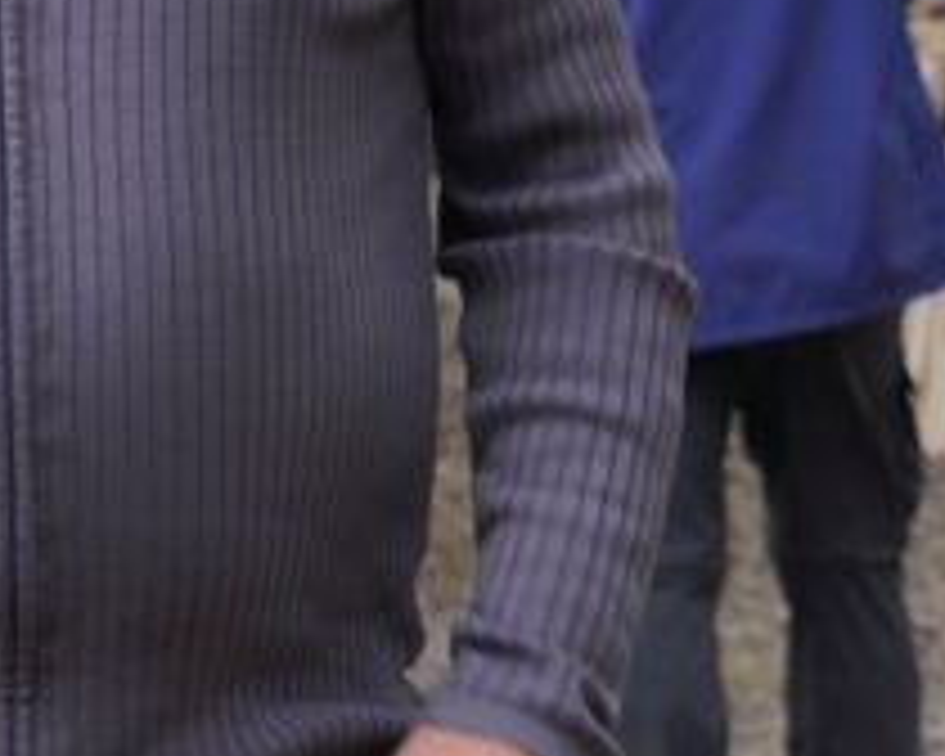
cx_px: -821
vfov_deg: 6.7
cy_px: 932
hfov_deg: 8.1
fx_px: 6442
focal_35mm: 230
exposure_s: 1/100
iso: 100
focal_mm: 23.1
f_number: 3.2
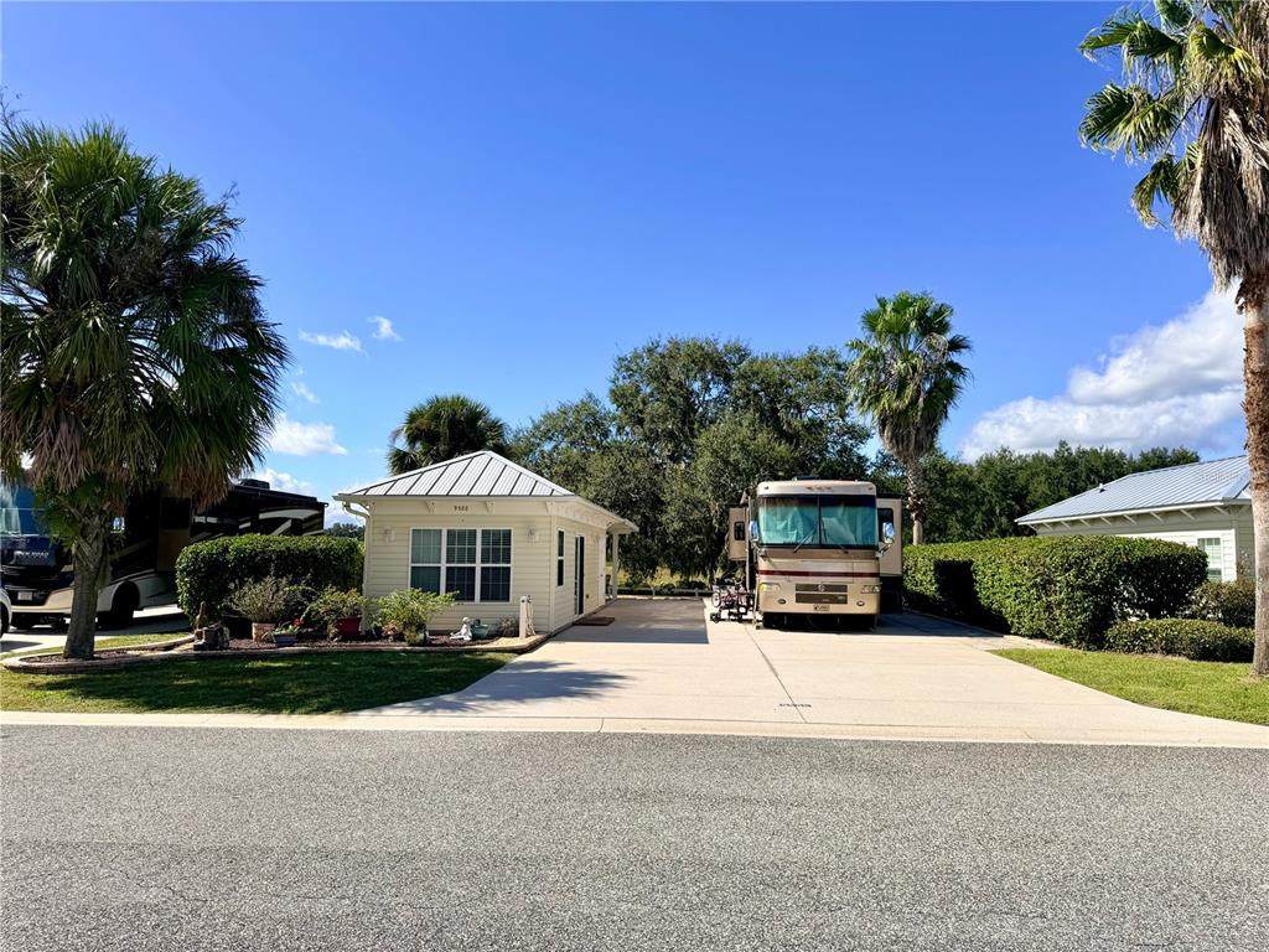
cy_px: 476
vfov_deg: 56.8
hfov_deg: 71.6
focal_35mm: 24
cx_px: 634
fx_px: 880
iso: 80
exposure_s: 1/7353
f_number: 1.78
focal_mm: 6.76
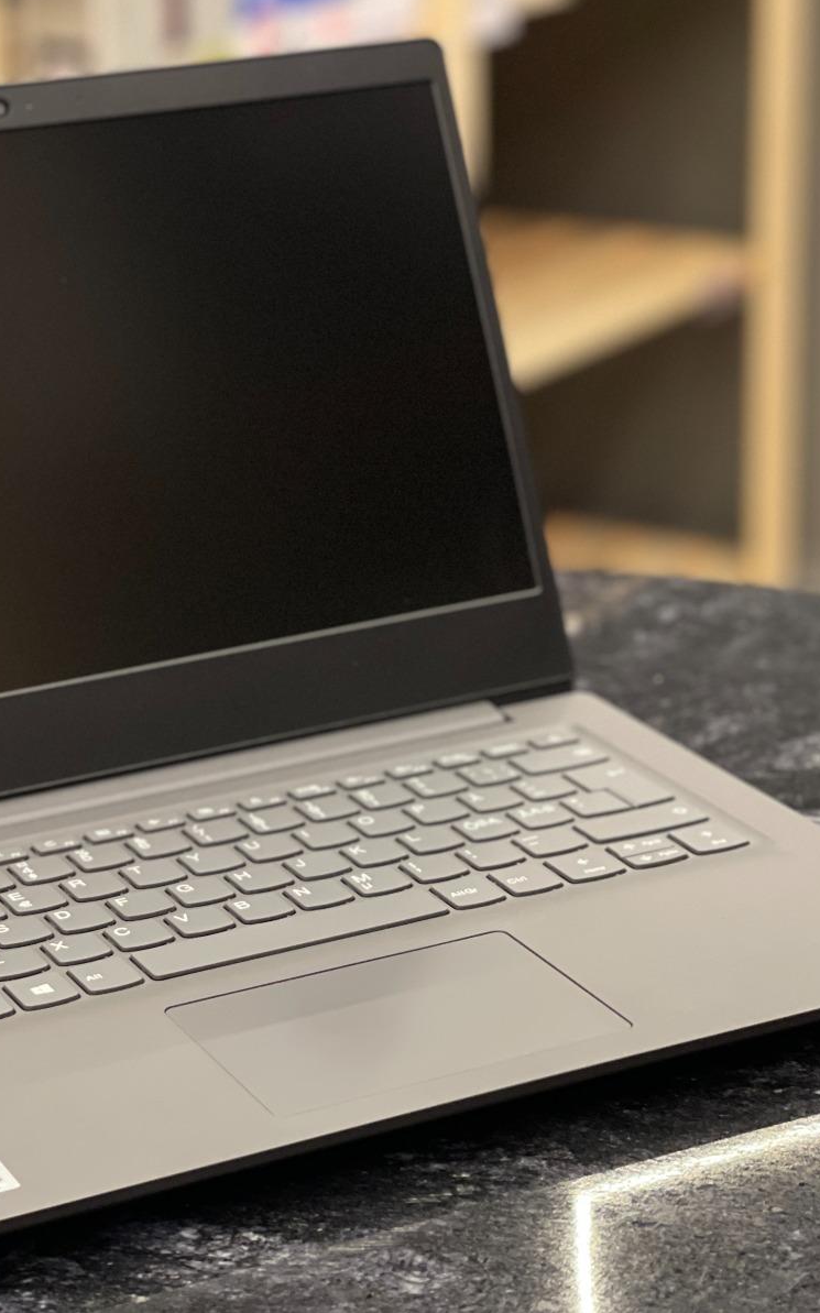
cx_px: 234
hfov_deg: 14.3
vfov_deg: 22.8
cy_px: 655
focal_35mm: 91
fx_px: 3256
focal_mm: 7.5
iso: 250
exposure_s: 1/40
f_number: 2.2
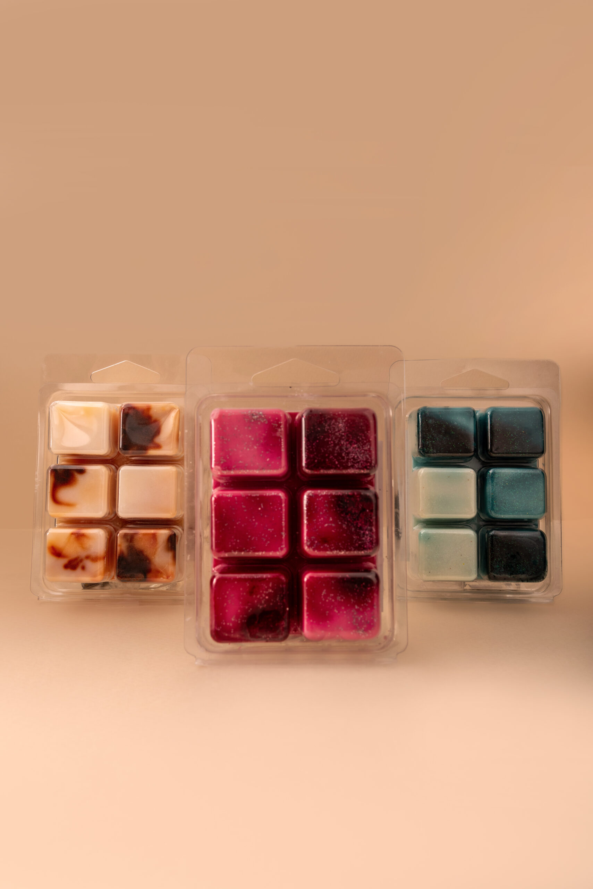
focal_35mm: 28
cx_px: 296
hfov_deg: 46.4
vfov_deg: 65.5
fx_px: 691
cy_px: 444
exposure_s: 1/200
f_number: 13
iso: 100
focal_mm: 28
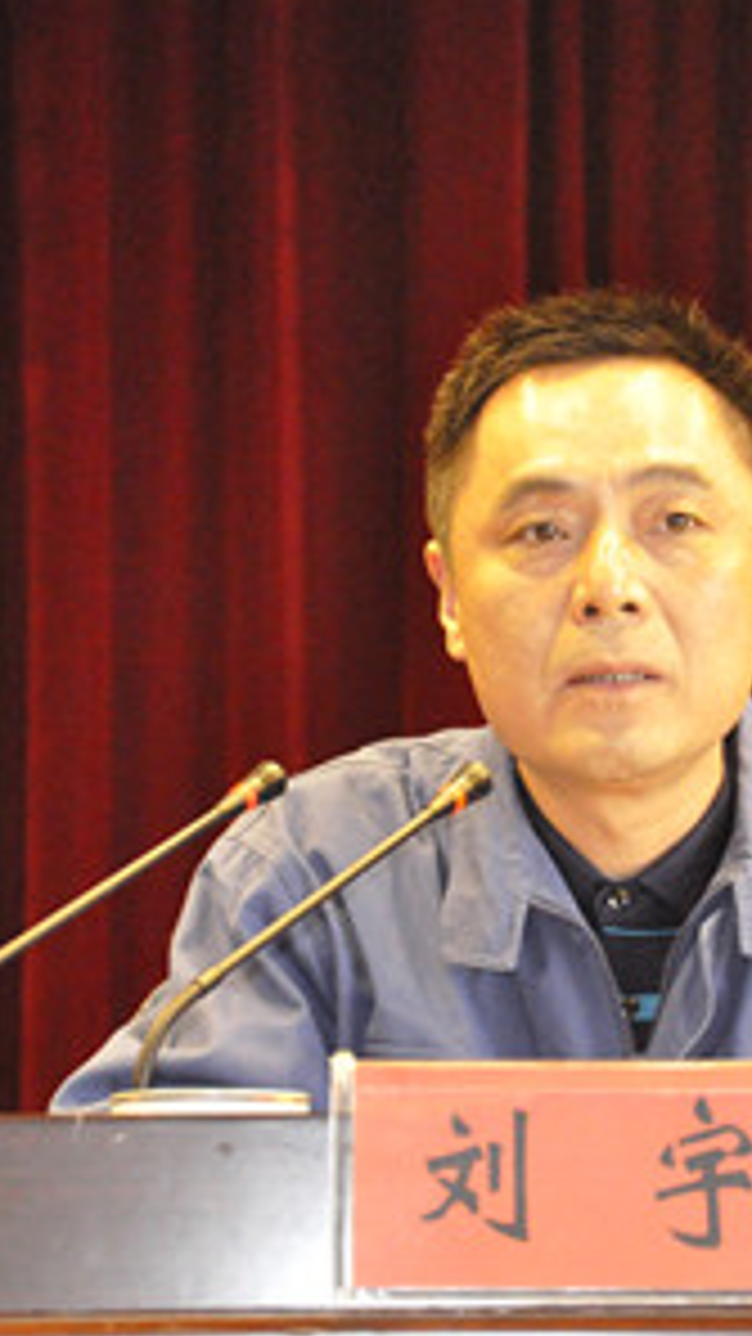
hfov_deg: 7.3
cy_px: 666
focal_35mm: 167
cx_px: 615
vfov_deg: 12.9
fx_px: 5922
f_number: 7.1
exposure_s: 1/80
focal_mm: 70
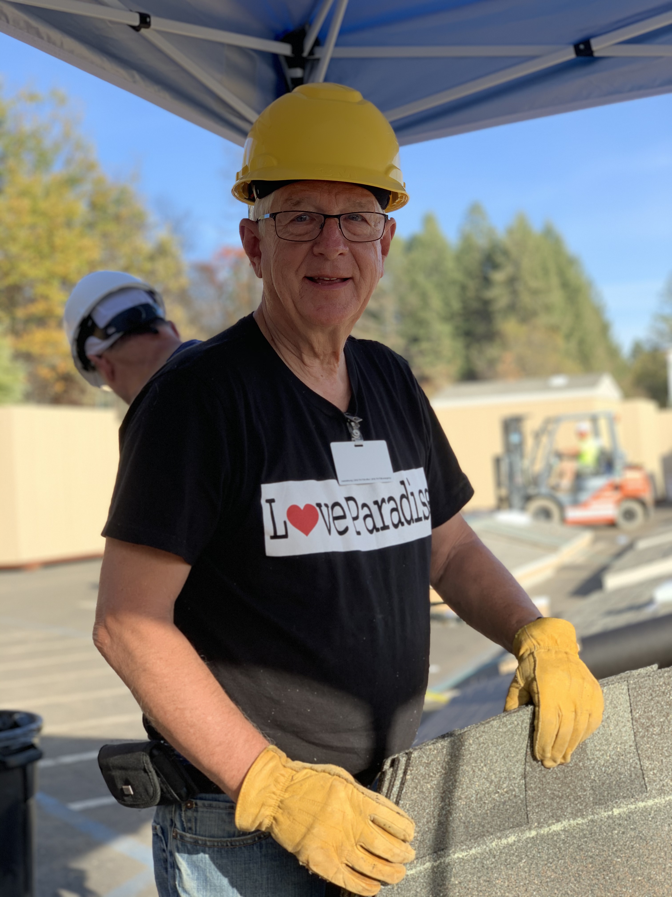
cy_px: 448
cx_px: 336
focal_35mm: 52
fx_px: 1346
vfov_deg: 36.8
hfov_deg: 28.0
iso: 16
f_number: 2.4
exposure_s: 1/154
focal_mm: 6
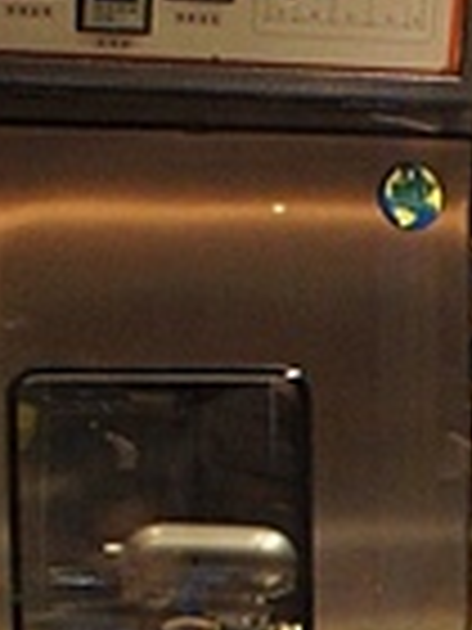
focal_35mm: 167
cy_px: 1163
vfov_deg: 11.0
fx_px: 3036
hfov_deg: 8.4
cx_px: 980
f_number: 5.6
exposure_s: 1/15
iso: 1600
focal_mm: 18
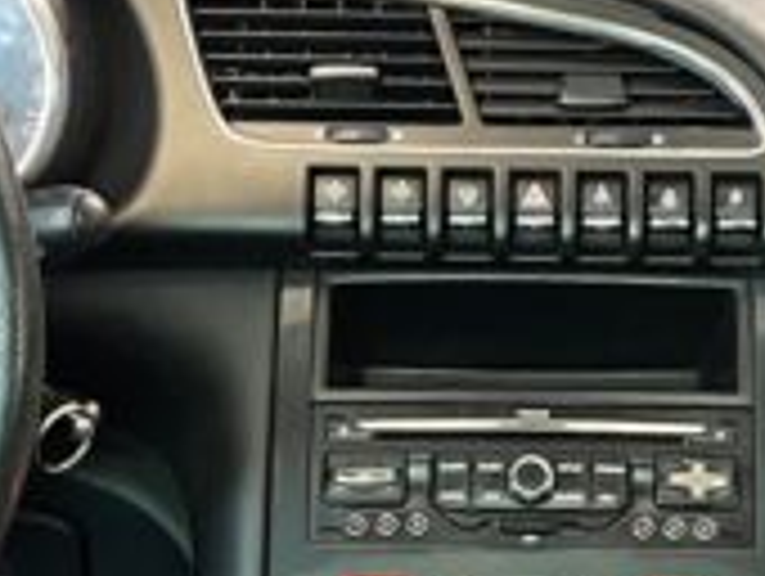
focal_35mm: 122
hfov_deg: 16.1
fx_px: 2700
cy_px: 378
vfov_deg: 12.2
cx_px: 459
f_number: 1.5
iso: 320
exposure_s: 1/50
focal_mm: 5.7
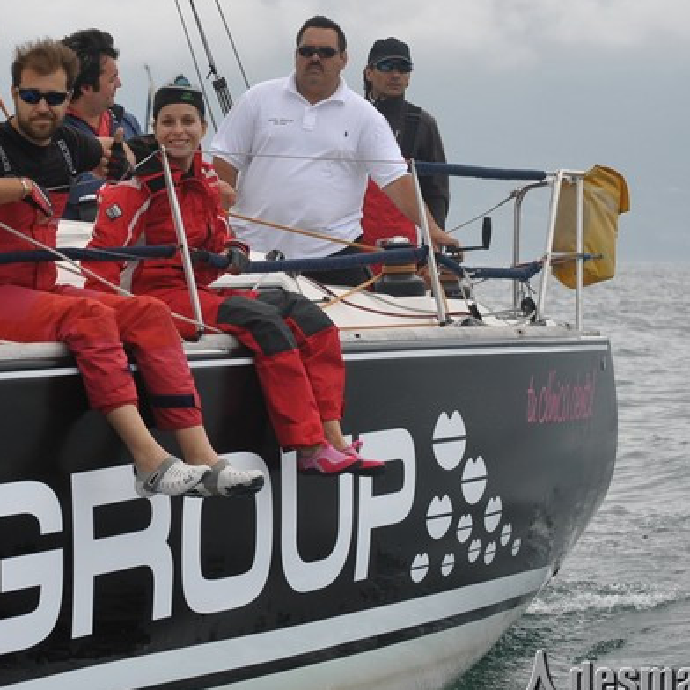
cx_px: 134
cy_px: 268
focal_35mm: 177
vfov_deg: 9.9
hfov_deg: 9.9
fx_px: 3992
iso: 100
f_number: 5.6
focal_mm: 68
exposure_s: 1/500
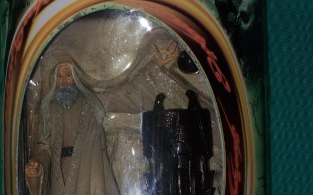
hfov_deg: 16.8
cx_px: 156
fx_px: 1058
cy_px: 164
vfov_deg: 10.5
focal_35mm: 124
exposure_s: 1/112
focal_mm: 14.3
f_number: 4.3
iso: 80
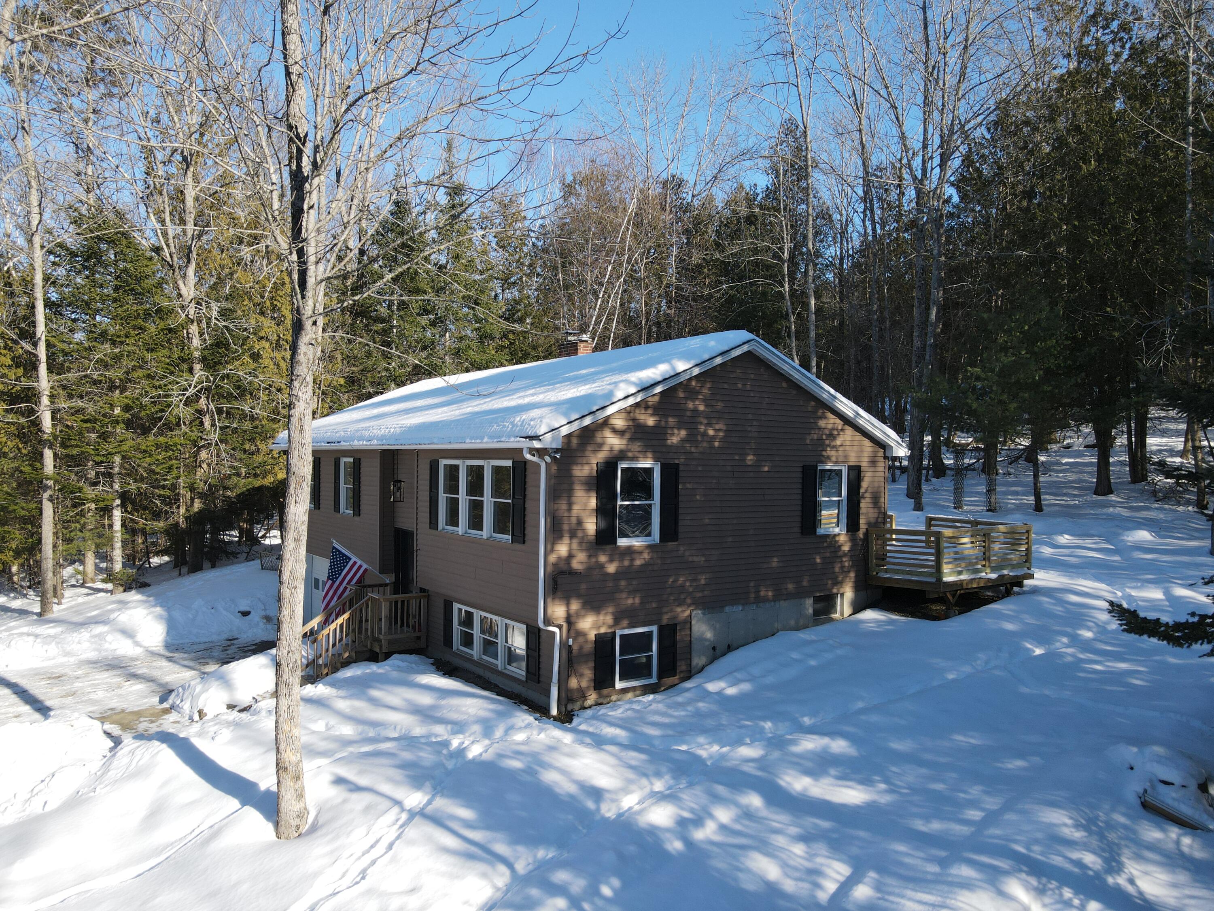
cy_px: 456
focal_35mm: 24
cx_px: 607
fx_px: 842
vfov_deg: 56.8
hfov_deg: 71.6
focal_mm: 4.5
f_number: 2.8
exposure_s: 1/350
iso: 100
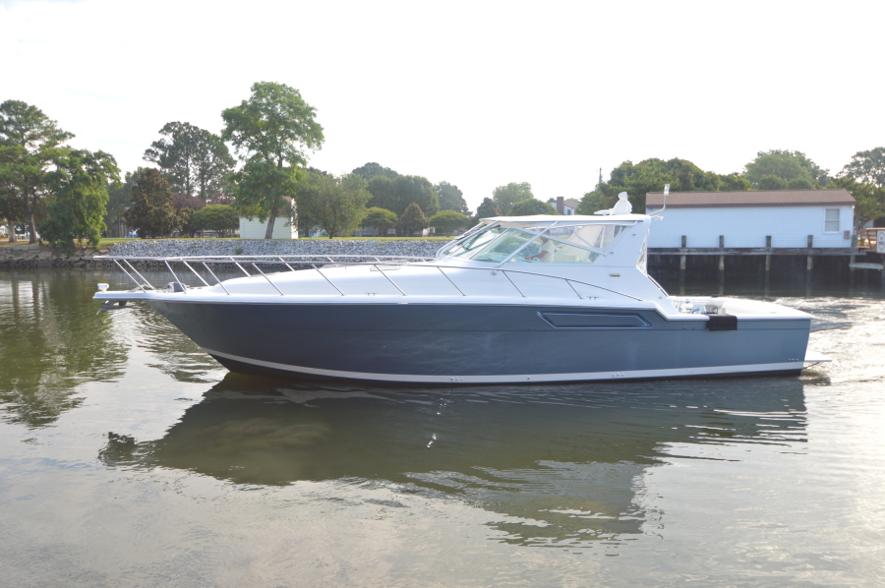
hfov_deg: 67.4
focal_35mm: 27
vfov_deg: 47.8
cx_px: 442
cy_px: 294
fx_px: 663
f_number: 4.5
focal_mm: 18
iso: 100
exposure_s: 1/200
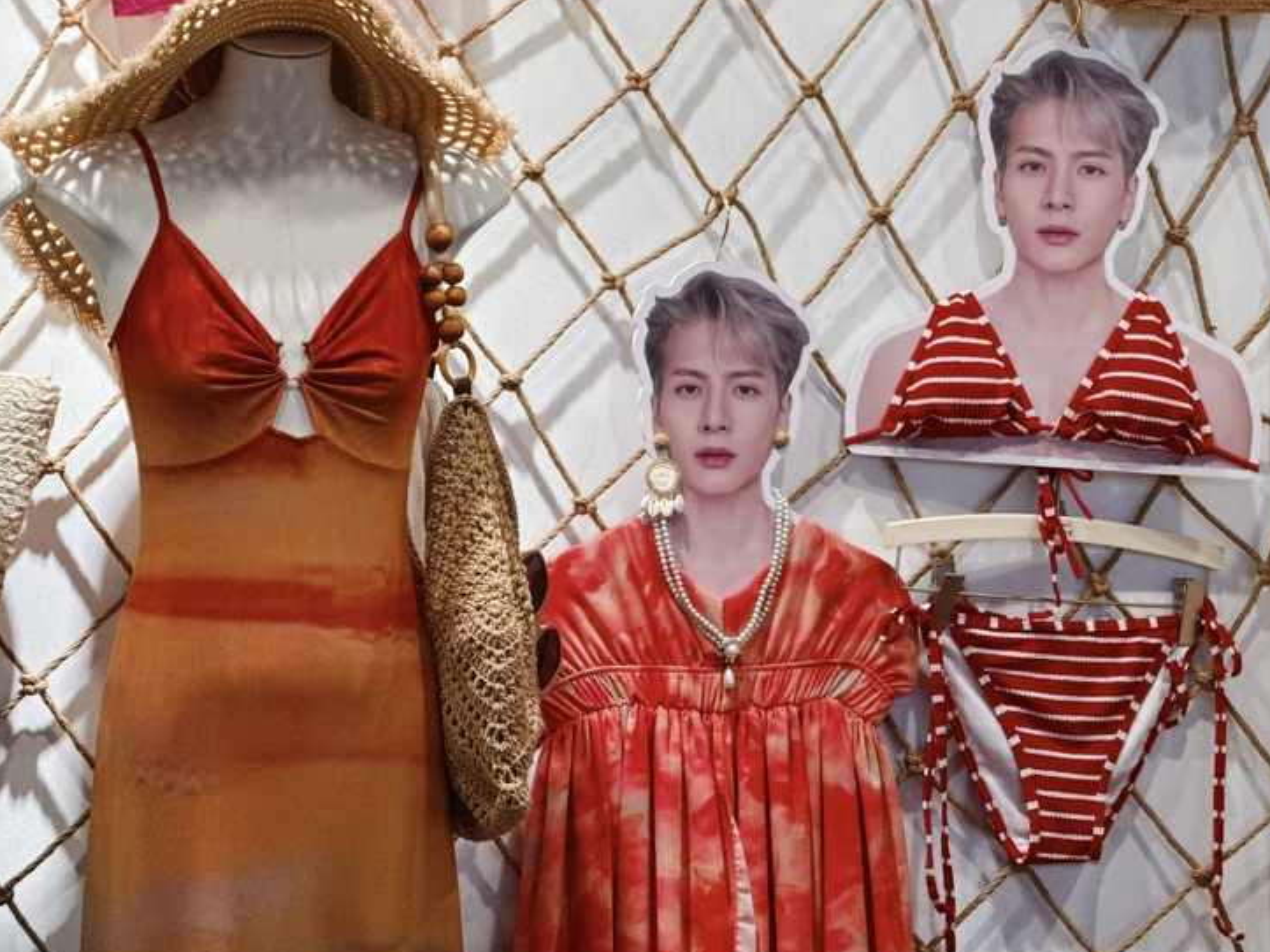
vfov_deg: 8.7
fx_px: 6236
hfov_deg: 11.6
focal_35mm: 170
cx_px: 866
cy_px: 416
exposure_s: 1/100
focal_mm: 15.66
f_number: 2.8
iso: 250
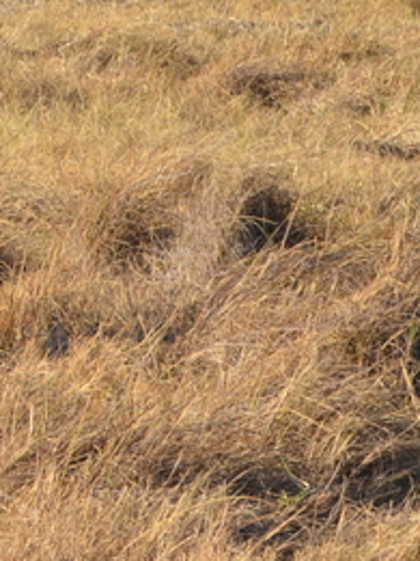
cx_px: -786
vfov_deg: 5.1
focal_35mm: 390
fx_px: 6315
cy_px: -125
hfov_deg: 3.7
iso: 180
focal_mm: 55
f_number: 8
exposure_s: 1/250
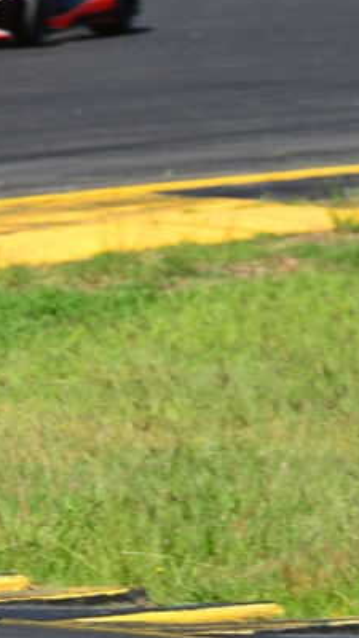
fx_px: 23388
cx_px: -238
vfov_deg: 1.6
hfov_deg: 0.9
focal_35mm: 1382
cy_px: 365
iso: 500
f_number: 11
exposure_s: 1/640
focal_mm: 440
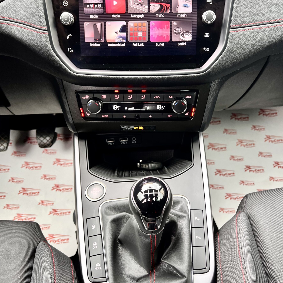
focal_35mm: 33
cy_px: 124
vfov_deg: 49.6
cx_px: 146
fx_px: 305
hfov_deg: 49.7
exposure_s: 1/121
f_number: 1.5
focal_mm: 5.7
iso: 100
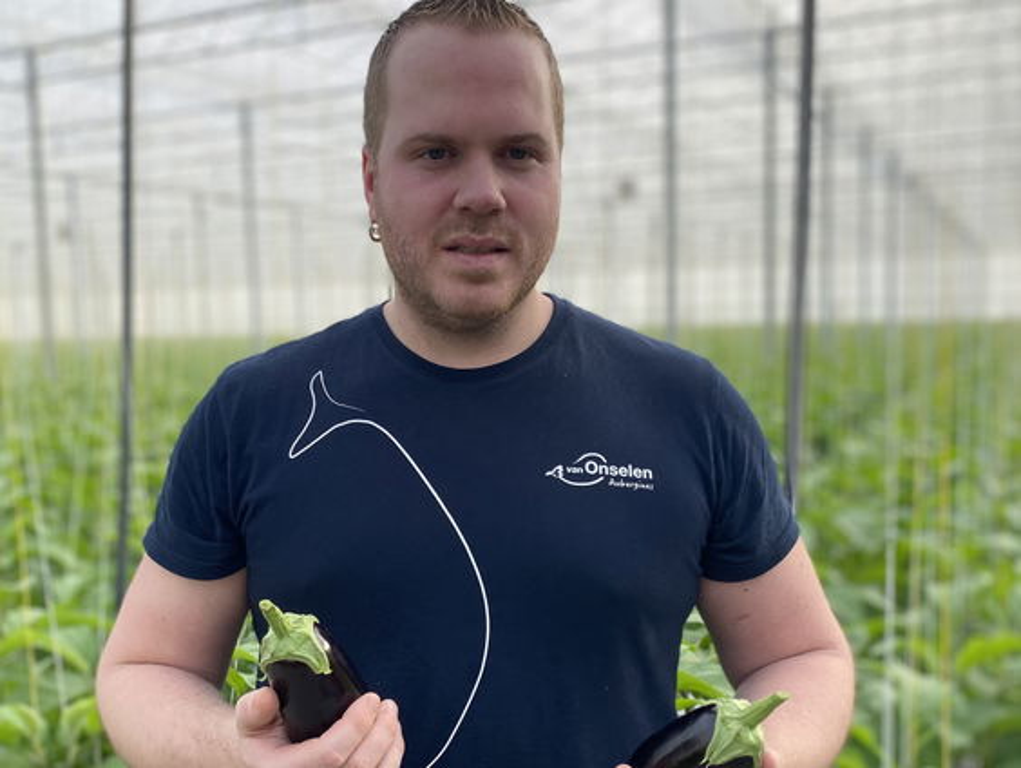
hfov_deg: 67.3
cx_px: 510
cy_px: 384
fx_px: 768
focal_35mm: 26
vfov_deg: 53.1
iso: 32
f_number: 1.8
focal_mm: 4.25
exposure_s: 1/397
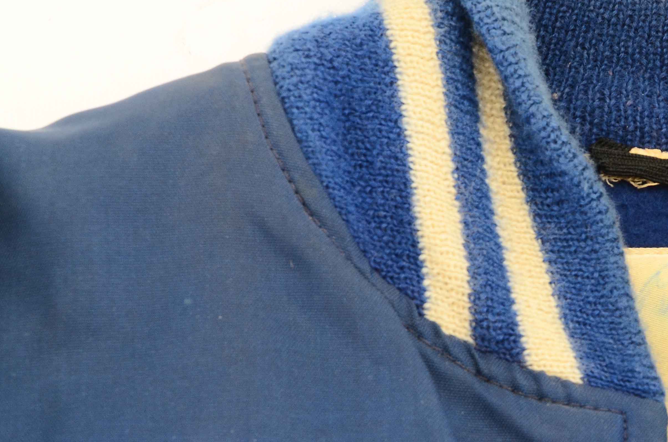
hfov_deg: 6.4
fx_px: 5981
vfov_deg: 4.2
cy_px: 269
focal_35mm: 323
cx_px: 680
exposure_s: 1/80
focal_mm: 105
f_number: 10
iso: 400
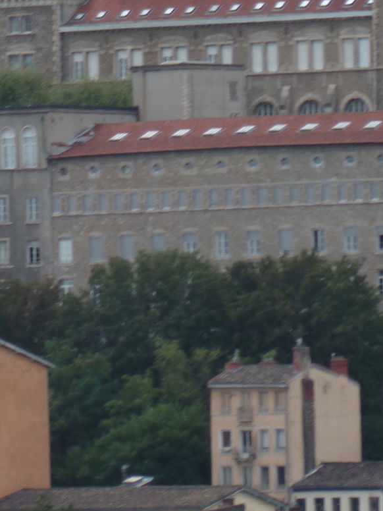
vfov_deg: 3.0
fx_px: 9810
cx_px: -116
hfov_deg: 2.2
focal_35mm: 665
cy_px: -25
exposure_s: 1/250
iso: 80
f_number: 4.7
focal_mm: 39.7
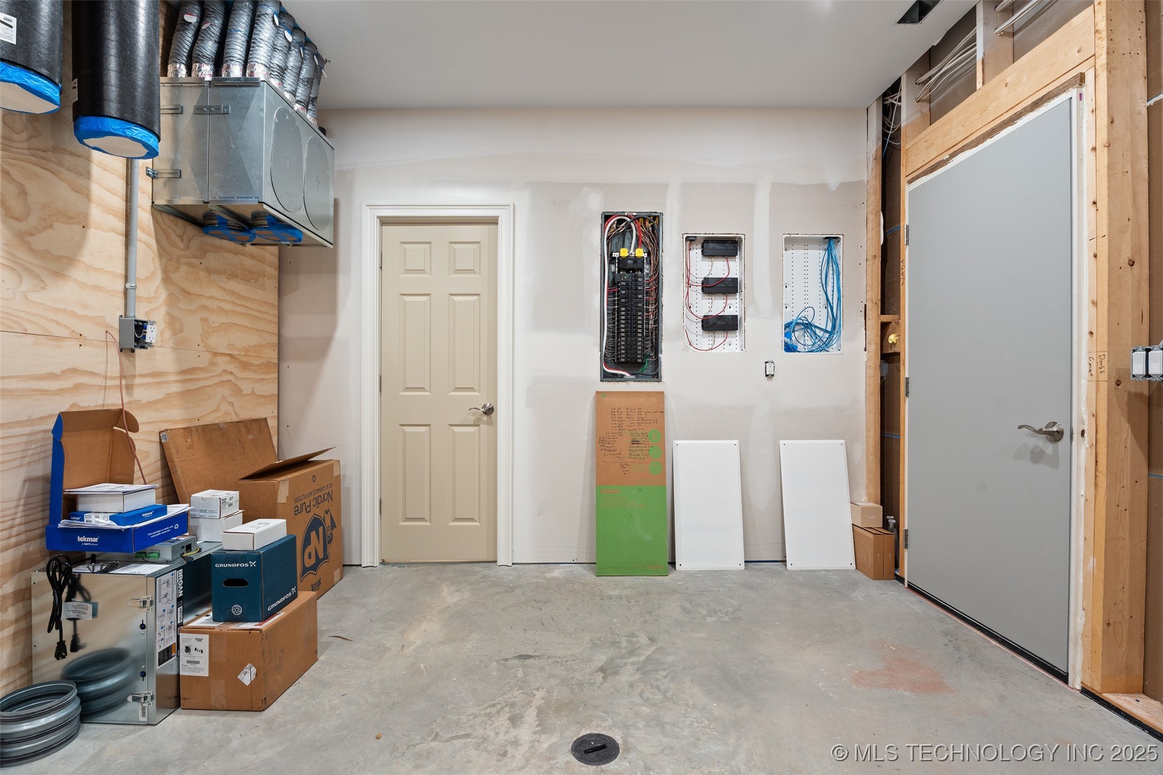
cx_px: 582
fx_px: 546
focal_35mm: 17
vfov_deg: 70.7
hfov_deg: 93.6
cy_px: 388
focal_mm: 16.9
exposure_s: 1/1.25
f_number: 9
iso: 200
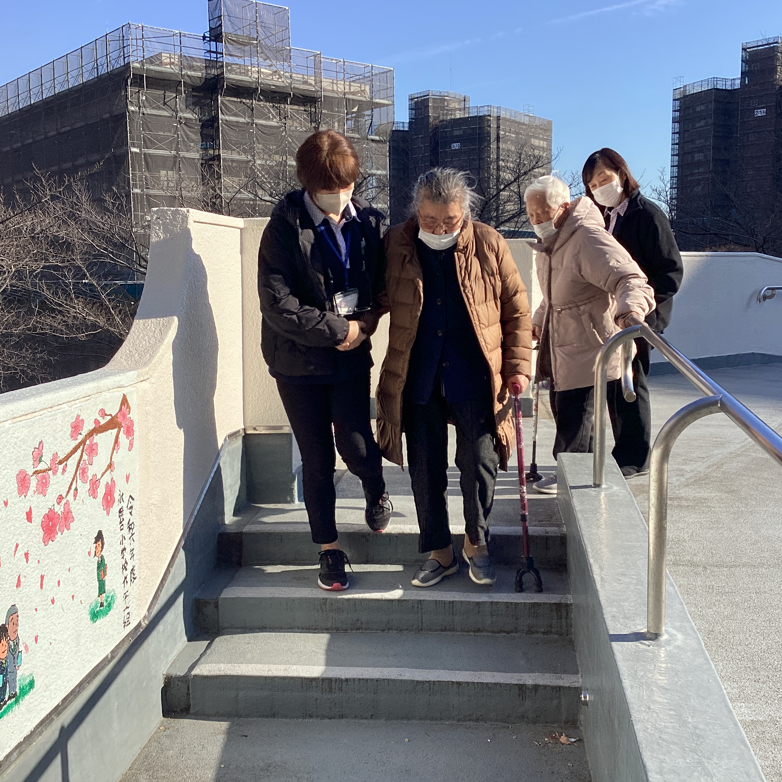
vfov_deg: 44.9
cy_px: 391
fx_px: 946
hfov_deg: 44.9
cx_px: 403
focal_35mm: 37
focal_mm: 3.3
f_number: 2.4
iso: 25
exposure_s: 1/1087
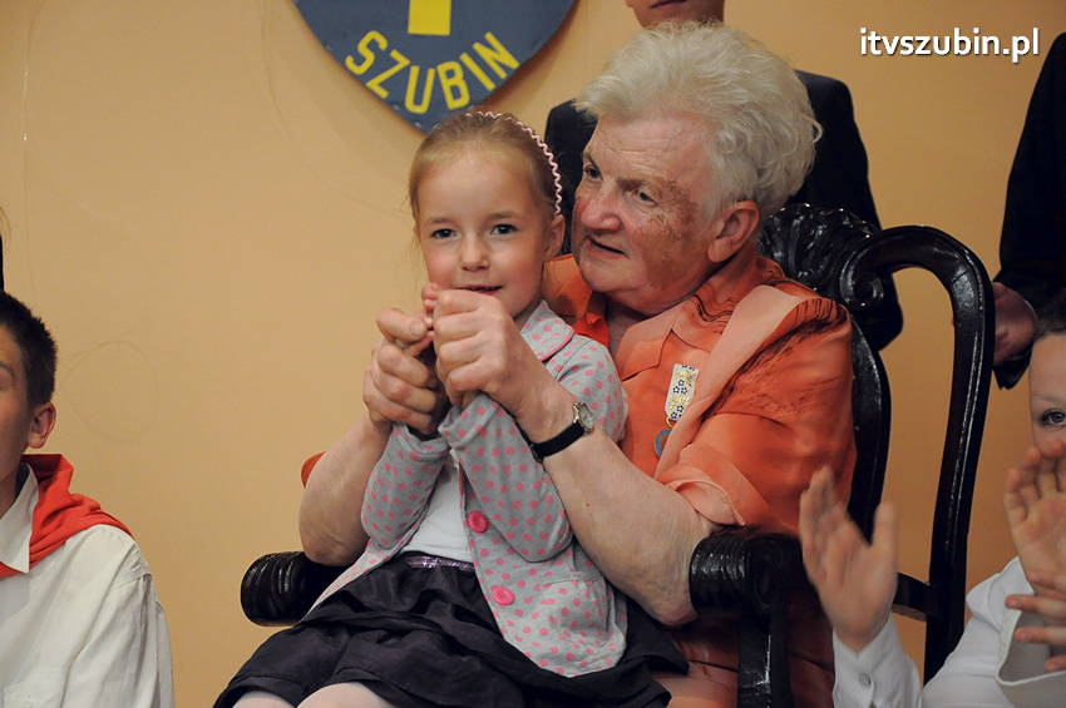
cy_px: 354
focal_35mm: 93
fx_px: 2751
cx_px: 533
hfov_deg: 21.9
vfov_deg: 14.7
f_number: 5.6
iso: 2500
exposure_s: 1/80
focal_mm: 62
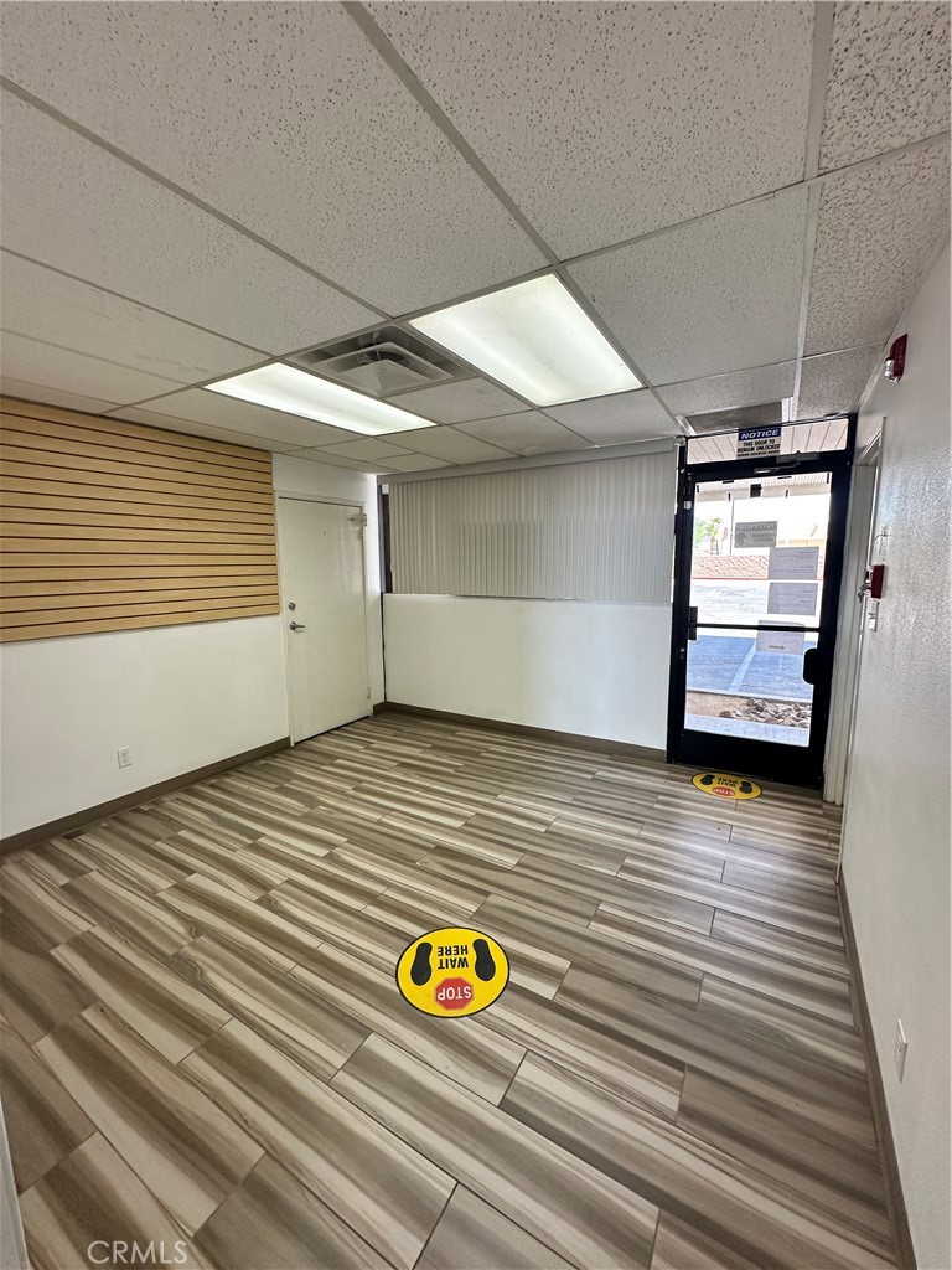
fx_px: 513
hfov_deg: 85.7
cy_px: 635
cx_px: 476
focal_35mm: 14
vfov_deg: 102.1
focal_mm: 2.22
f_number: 2.2
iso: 125
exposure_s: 1/120
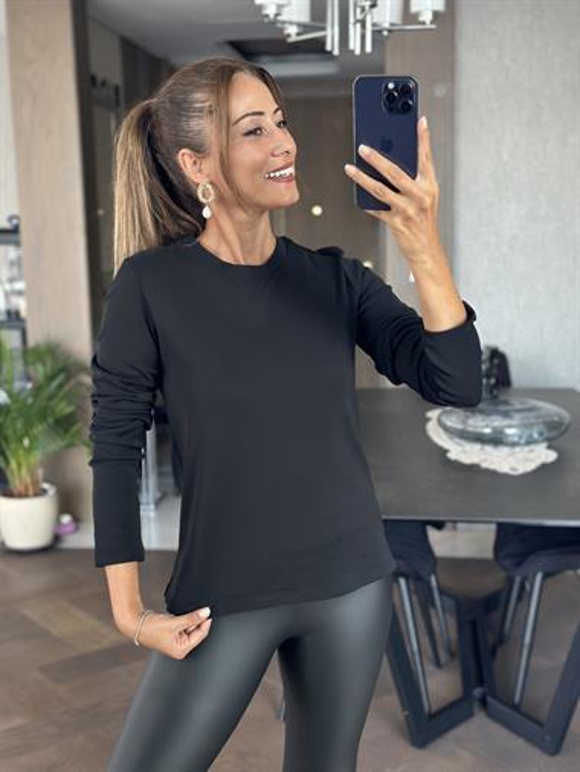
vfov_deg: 39.6
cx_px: 290
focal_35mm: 48
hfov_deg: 30.3
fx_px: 1071
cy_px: 386
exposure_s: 1/60
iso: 250
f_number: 1.78
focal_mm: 6.86
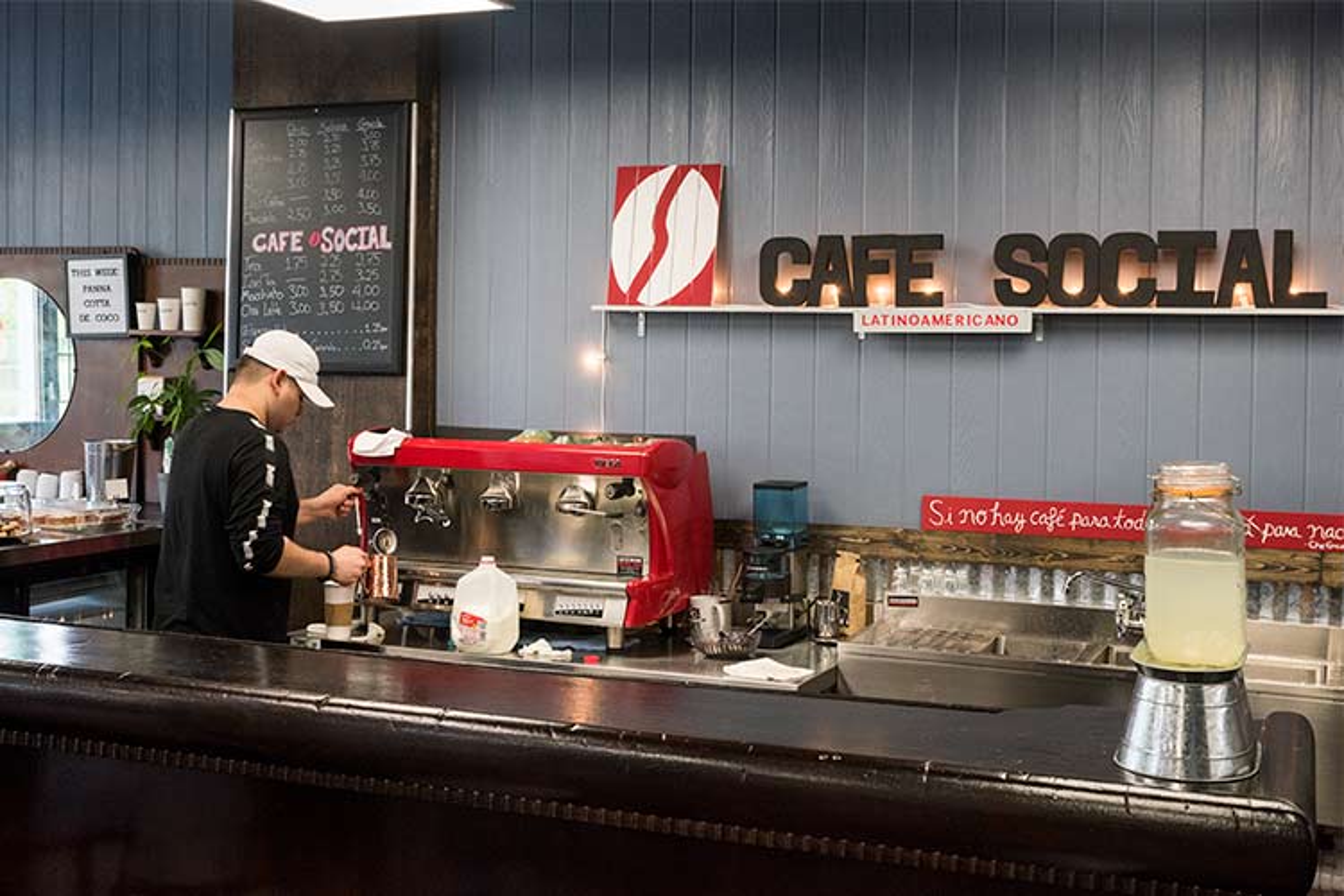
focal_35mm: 35
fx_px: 1307
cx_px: 672
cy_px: 448
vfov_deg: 37.9
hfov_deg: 54.4
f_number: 8
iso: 1000
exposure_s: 1/100
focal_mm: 35
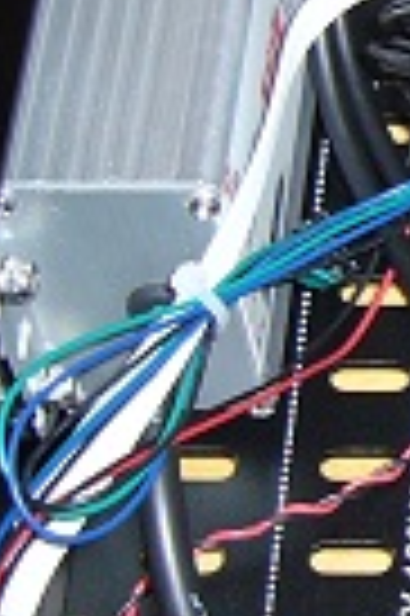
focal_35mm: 170
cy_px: 54
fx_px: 2911
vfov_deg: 12.0
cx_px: 1005
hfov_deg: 7.5
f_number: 2.8
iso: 100
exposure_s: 1/30
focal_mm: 5.8
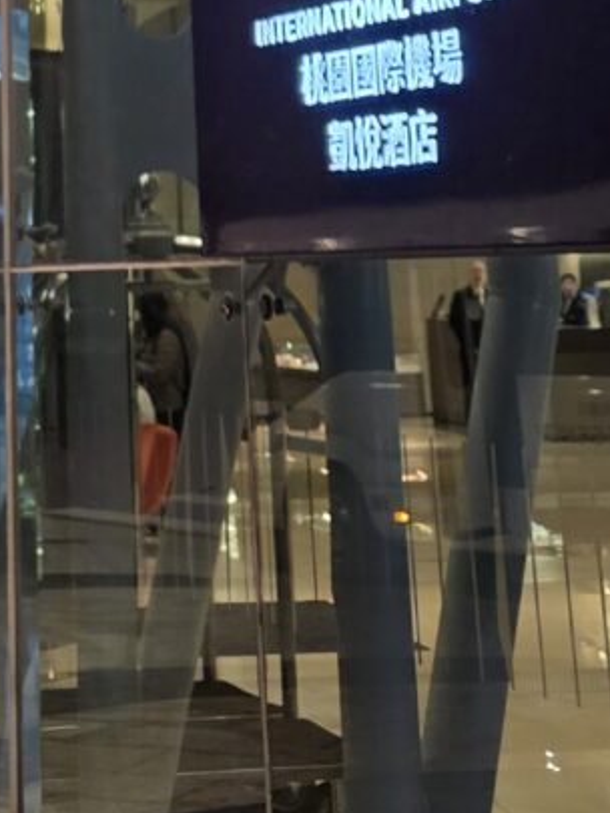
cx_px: 0
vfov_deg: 17.5
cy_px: -519
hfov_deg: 15.0
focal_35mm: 97
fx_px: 2278
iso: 800
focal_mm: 6.3
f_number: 1.7
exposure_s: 1/120
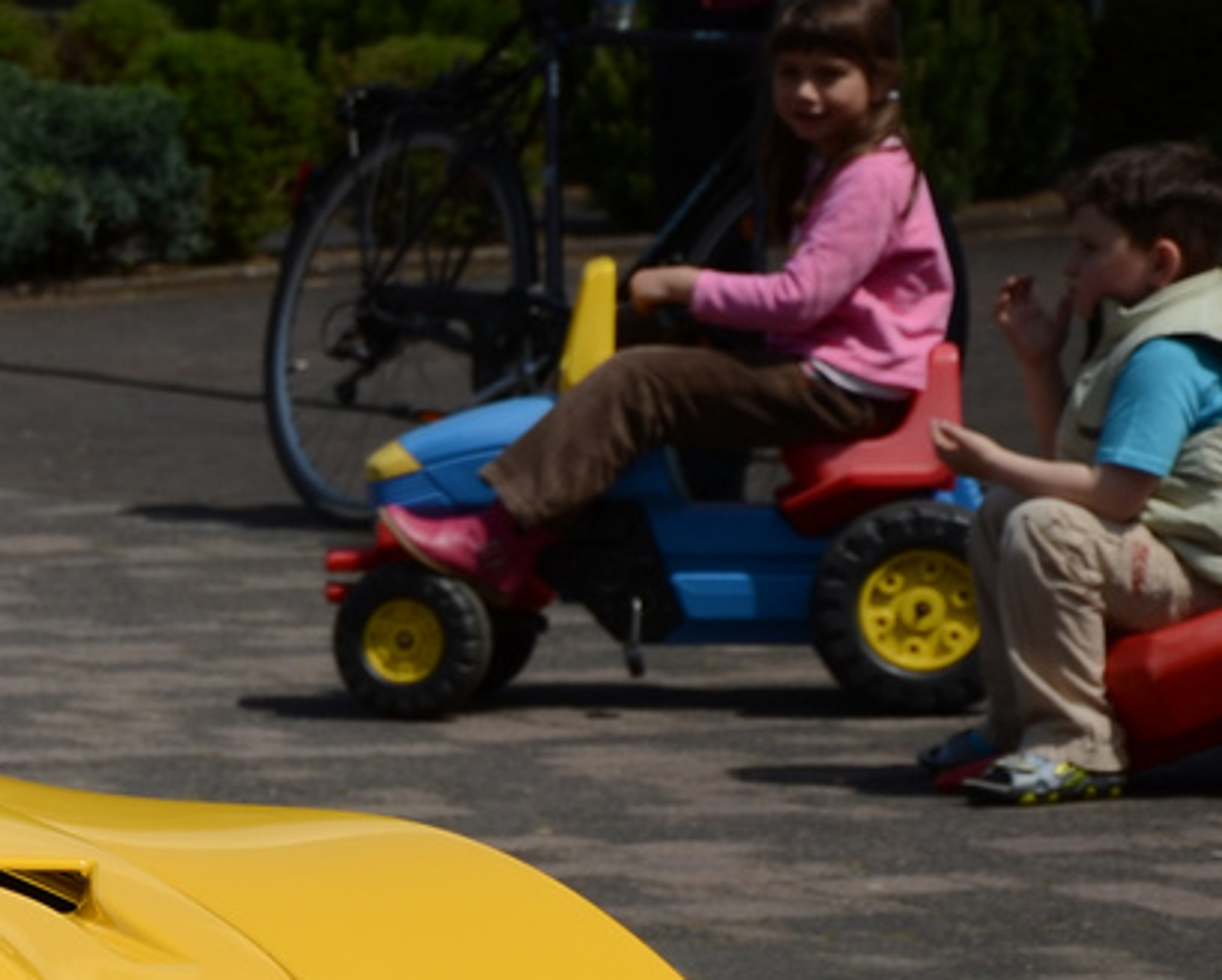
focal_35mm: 347
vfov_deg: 4.5
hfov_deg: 5.5
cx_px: -1146
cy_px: 795
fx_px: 12562
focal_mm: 62
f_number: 5.3
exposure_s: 1/1000
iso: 100
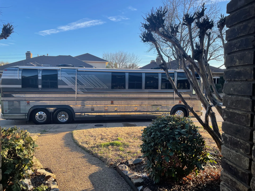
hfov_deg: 67.3
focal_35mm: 26
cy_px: 96
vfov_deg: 53.1
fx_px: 192
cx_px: 128
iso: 32
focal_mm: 4.2
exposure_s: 1/842
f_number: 1.6
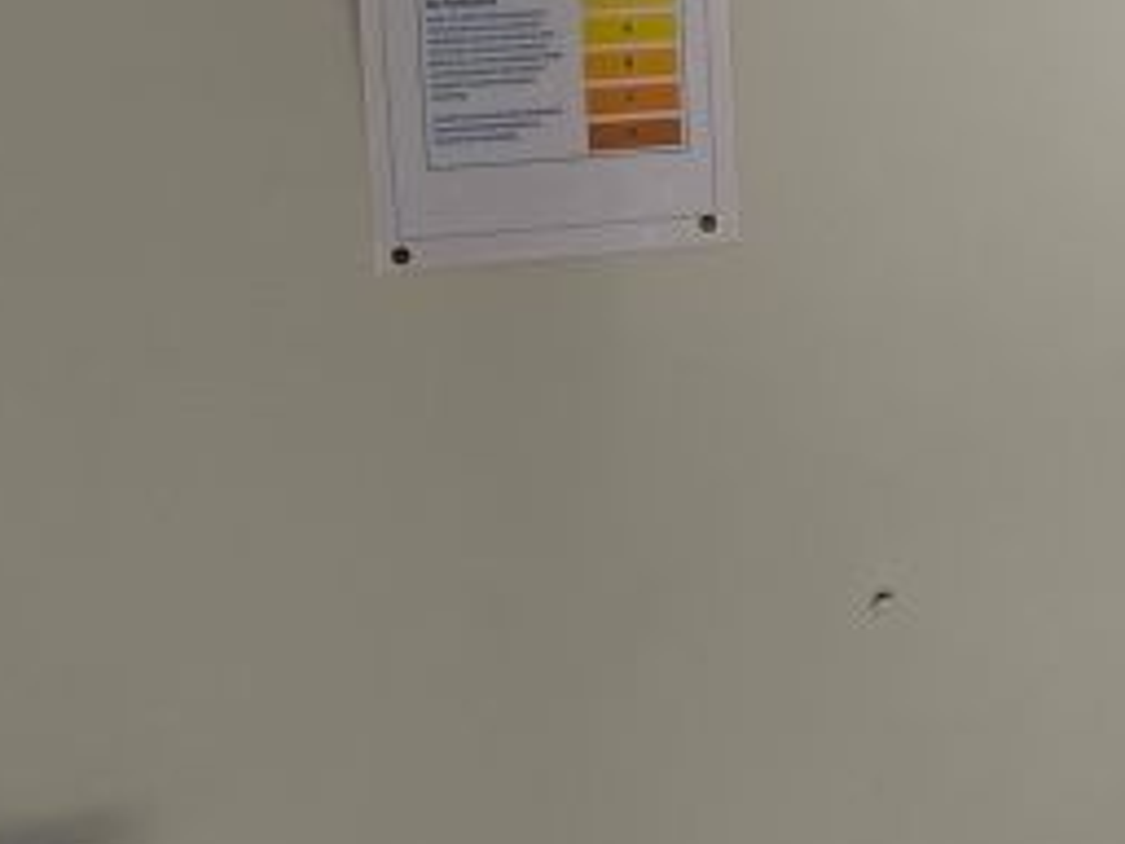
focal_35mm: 122
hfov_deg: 15.8
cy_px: 673
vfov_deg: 12.1
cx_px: 1165
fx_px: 3965
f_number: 1.8
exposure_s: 1/122
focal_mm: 4.25
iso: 40
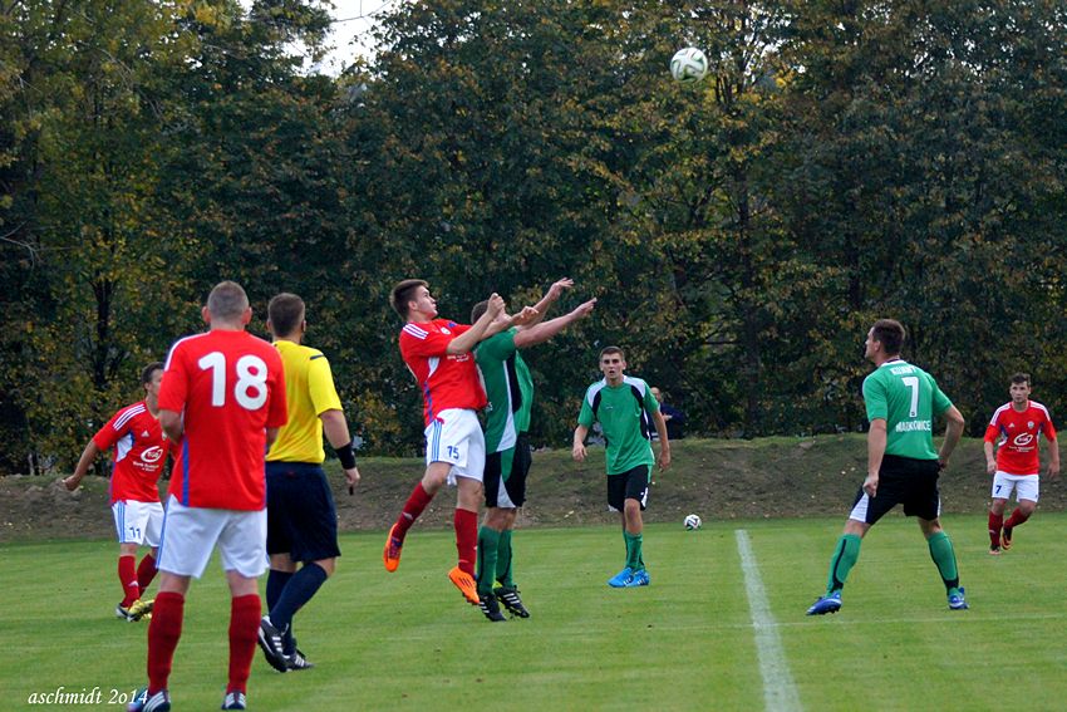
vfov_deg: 7.0
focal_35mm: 195
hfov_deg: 10.5
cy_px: 356
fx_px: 5780
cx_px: 534
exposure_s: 1/1000
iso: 1600
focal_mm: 130
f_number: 4.5
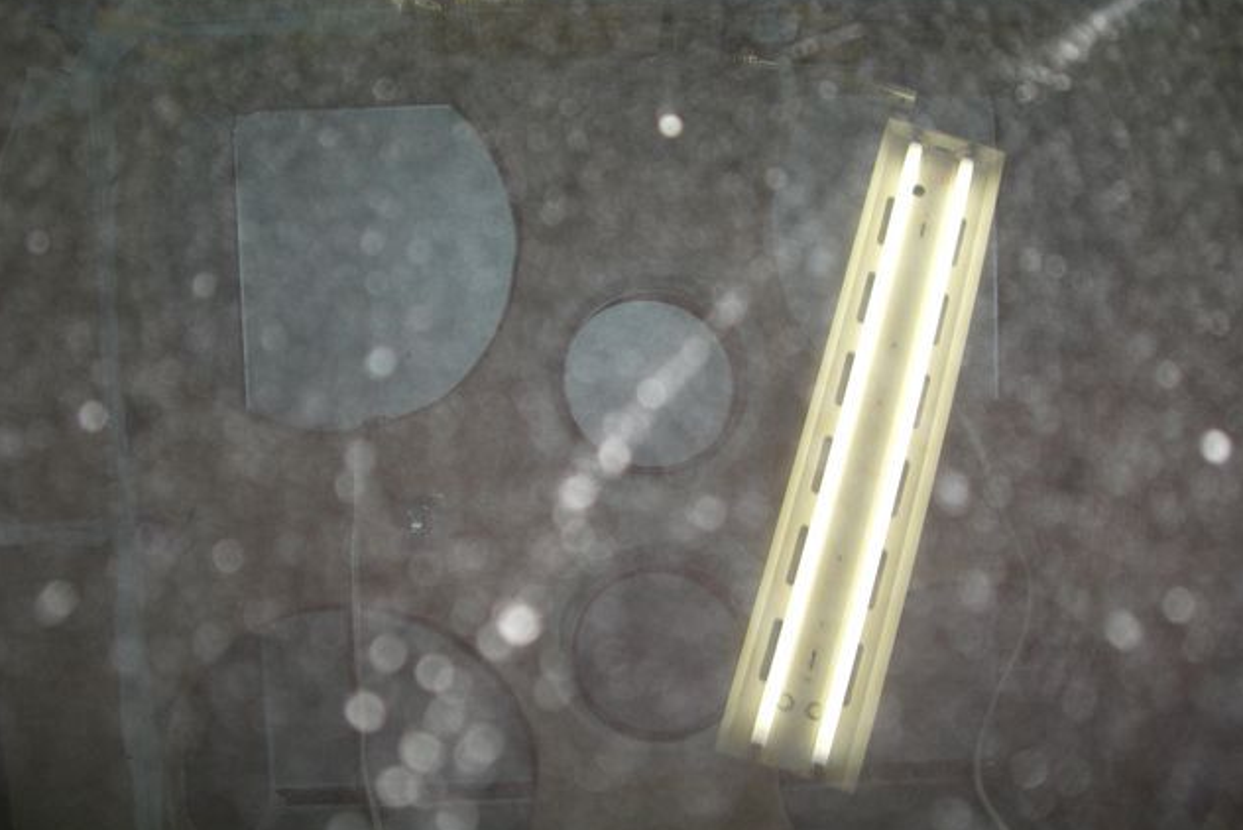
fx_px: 1382
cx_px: 622
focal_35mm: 40
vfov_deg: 33.4
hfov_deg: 48.4
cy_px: 445
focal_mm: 6.2
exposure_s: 1/60
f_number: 2.7
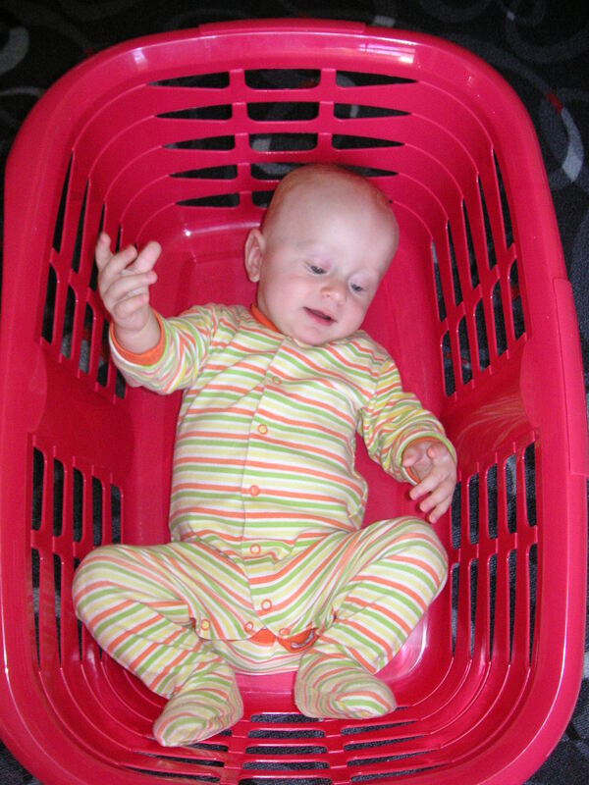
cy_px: 392
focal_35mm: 37
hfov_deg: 38.7
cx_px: 294
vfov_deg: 50.1
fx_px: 839
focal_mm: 6.1
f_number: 2.8
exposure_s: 1/45
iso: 160
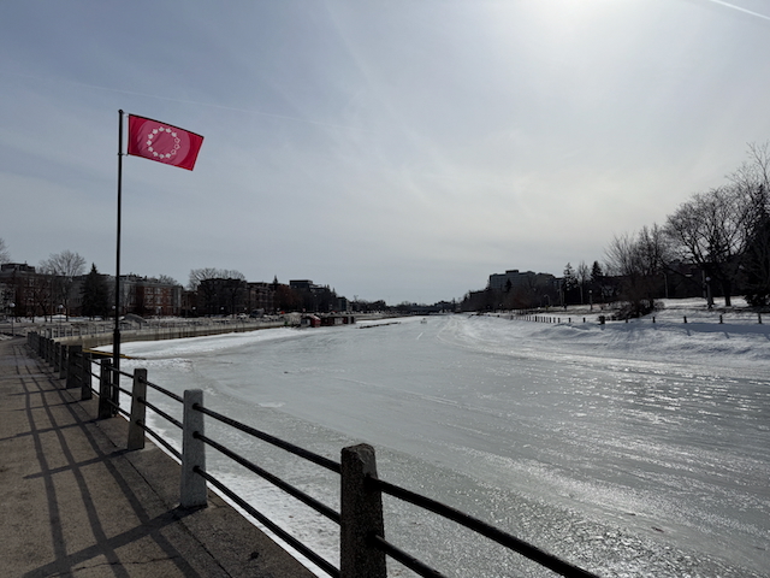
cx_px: 385
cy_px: 289
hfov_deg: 71.6
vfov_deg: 56.8
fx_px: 534
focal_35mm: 24
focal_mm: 6.76
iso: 64
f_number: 1.78
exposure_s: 1/22727
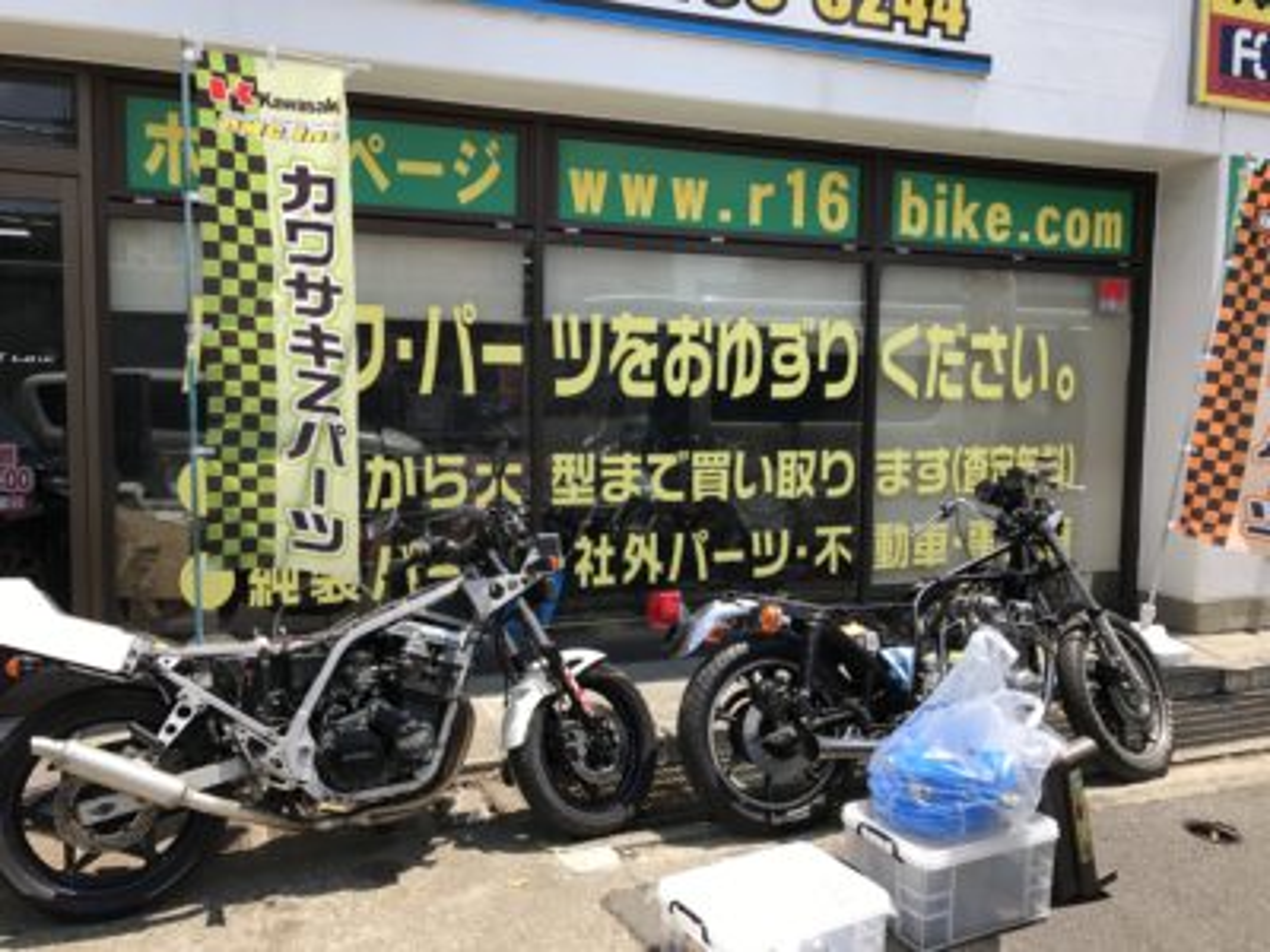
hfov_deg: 63.4
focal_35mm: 28
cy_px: 476
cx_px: 635
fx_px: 1027
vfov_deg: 49.7
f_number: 1.8
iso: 20
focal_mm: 3.99
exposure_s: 1/1259
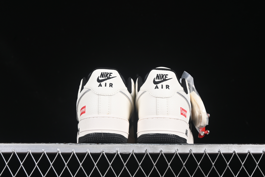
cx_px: 132
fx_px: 552
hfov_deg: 27.0
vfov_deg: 18.2
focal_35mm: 75
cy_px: 88
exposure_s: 1/60
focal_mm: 50
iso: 160
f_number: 6.3
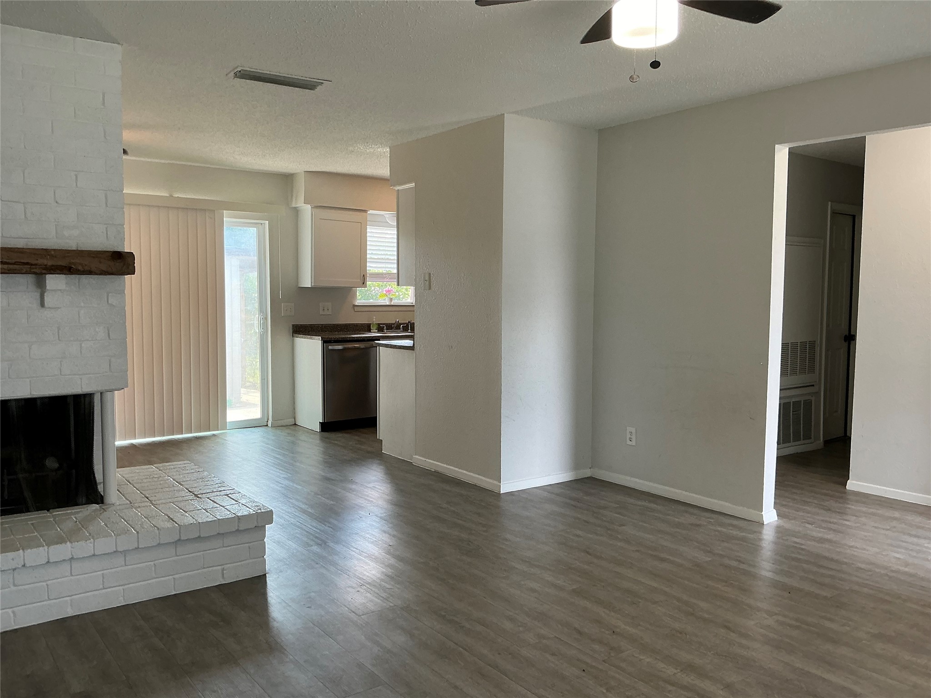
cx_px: 466
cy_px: 349
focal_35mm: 28
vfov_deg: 49.7
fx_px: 753
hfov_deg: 63.4
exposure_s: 1/60
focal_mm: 3
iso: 50
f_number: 1.8
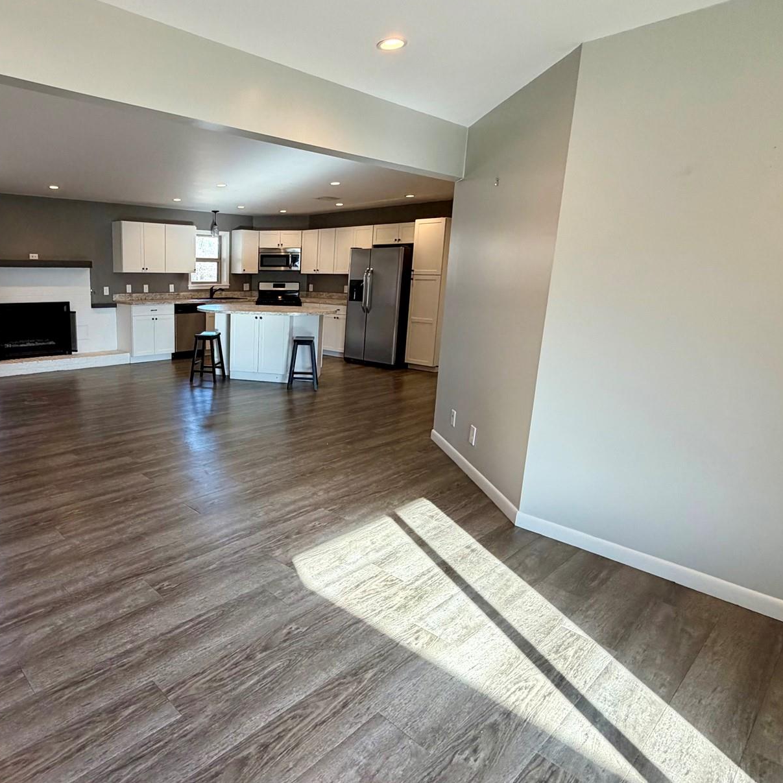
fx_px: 537
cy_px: 379
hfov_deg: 68.6
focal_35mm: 21
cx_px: 219
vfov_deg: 72.1
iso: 200
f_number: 2.2
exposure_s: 1/120
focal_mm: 2.22
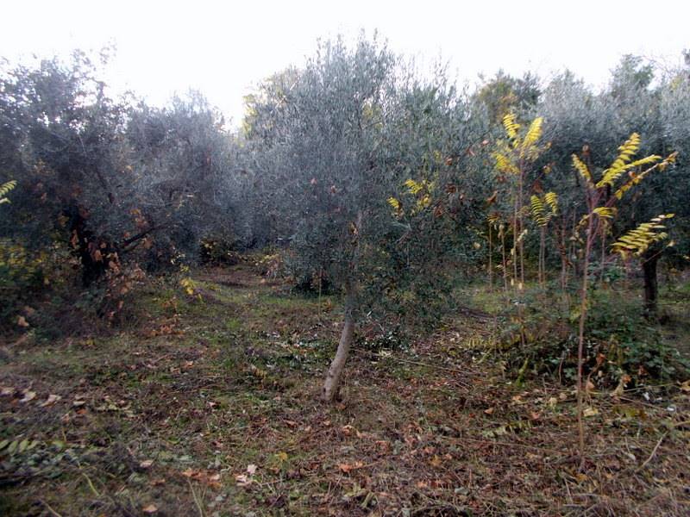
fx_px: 518
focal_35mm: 26
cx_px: 345
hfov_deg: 67.3
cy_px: 258
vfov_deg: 53.1
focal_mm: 4.6
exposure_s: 1/125
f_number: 3.2
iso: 80
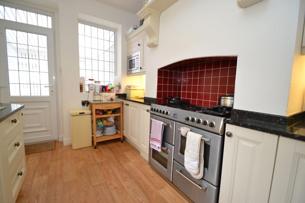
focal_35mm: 15
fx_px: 127
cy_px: 102
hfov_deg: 100.4
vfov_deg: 77.3
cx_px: 152
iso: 640
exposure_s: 1/60
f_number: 3.5
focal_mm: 10
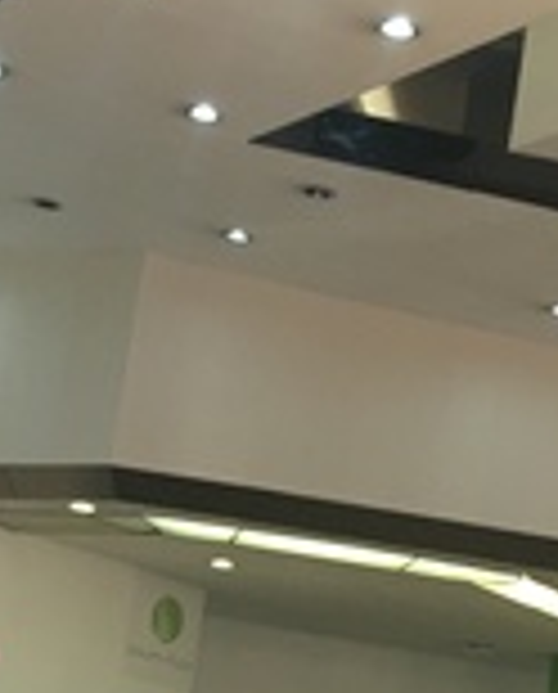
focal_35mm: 88
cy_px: 590
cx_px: 50
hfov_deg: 17.3
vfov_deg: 21.3
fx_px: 1809
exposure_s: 1/30
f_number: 2.2
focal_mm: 4.15
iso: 40
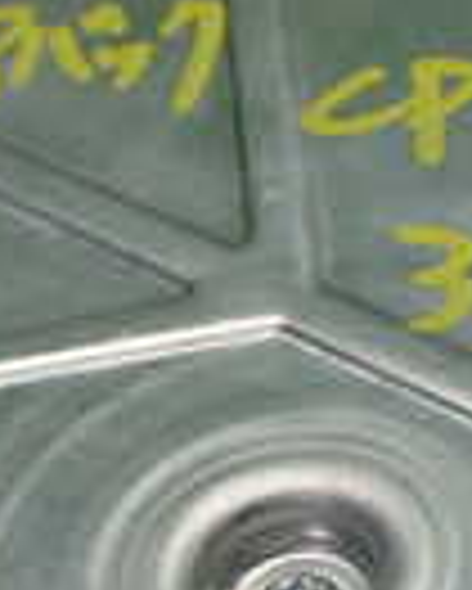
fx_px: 2337
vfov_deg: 14.3
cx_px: 211
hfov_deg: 11.5
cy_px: 500
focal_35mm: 134
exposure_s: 1/125
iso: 200
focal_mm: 5.4
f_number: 2.3
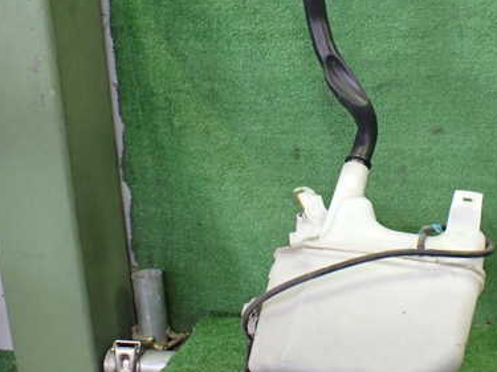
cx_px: 339
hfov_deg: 39.1
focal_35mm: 48
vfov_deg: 30.2
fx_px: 689
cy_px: 177
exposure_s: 1/80
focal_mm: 5.4
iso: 800
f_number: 2.3
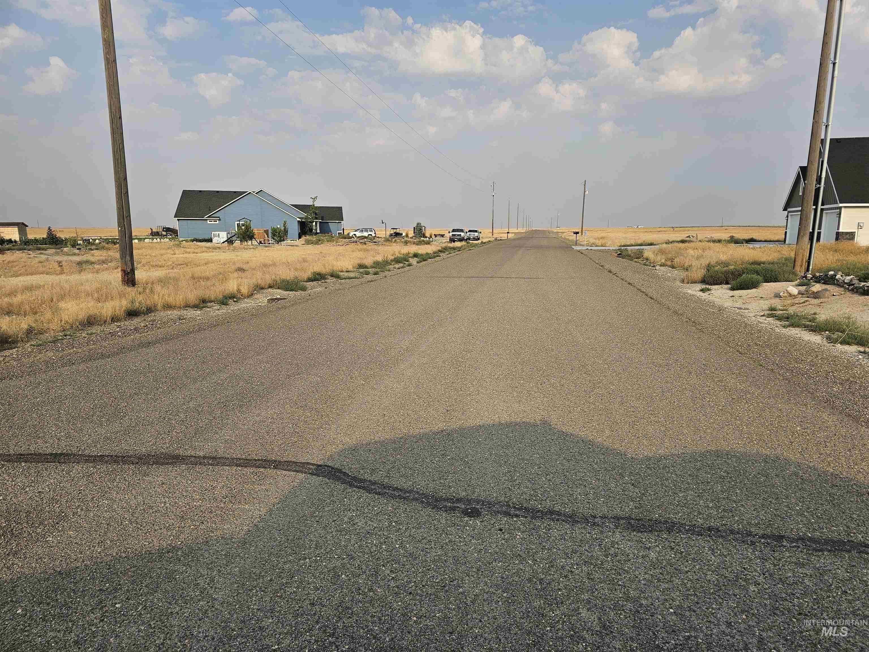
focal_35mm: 23
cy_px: 326
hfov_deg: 73.9
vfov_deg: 58.9
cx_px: 434
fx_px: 577
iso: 10
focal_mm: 6.3
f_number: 1.7
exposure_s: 1/717
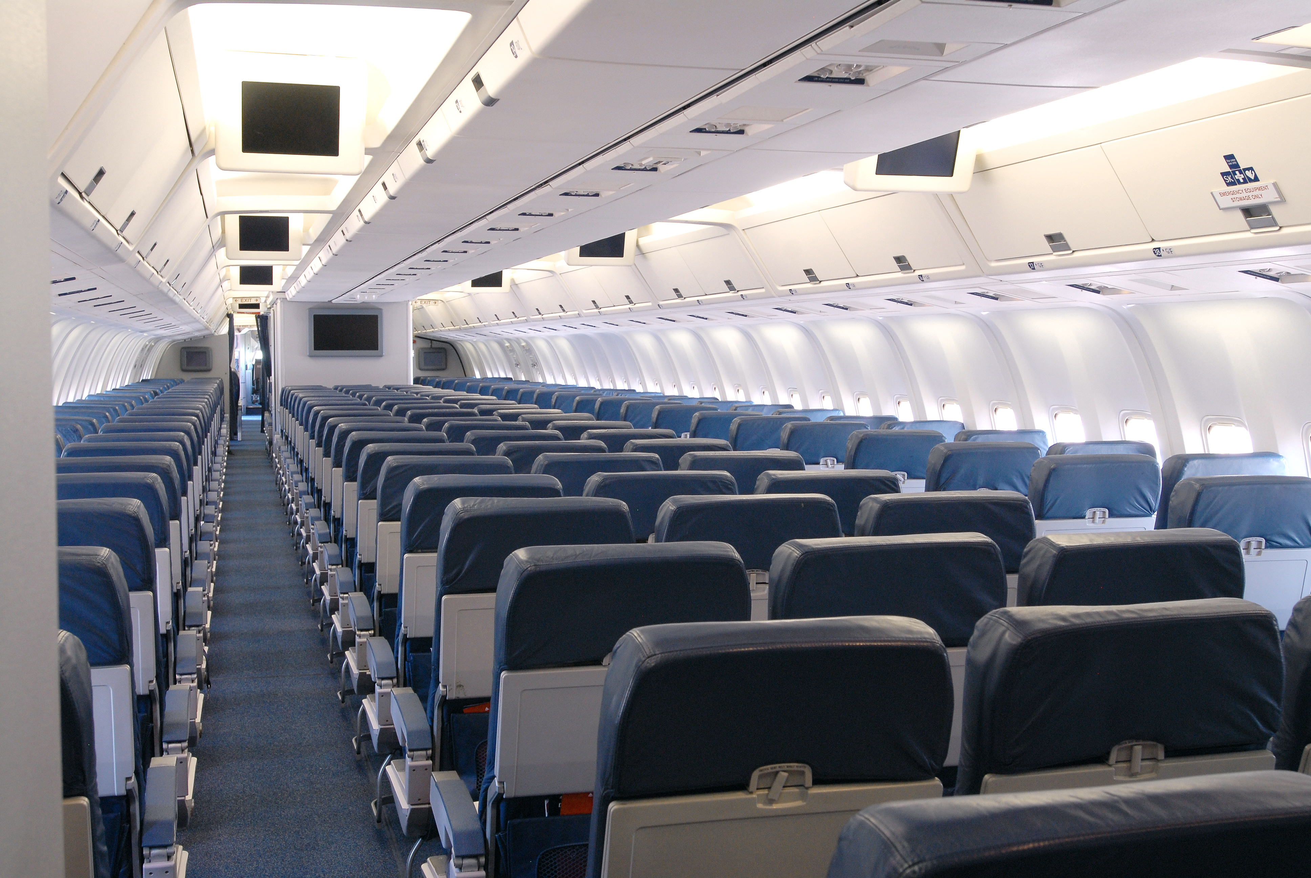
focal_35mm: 42
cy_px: 439
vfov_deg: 32.0
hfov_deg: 46.3
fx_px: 1531
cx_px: 656
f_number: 8
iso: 320
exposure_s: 1/8
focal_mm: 28
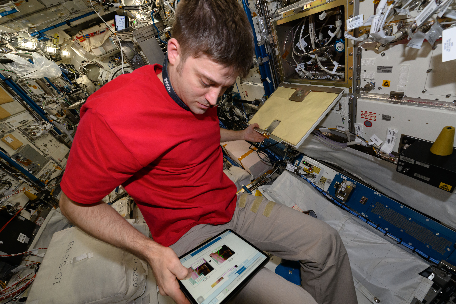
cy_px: 152
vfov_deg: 81.2
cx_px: 228
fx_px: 177
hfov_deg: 104.3
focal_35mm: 14
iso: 2500
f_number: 9
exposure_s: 1/60
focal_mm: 14
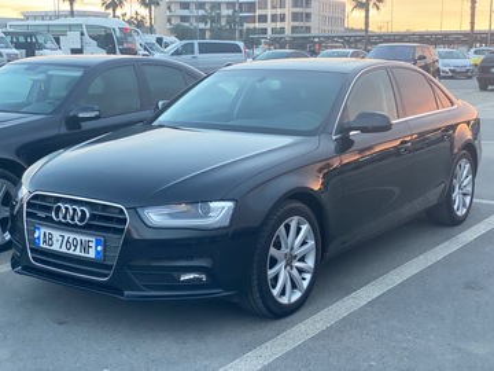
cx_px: 247
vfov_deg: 28.0
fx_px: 742
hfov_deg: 36.8
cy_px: 186
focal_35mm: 52
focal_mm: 6
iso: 250
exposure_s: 1/119
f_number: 2
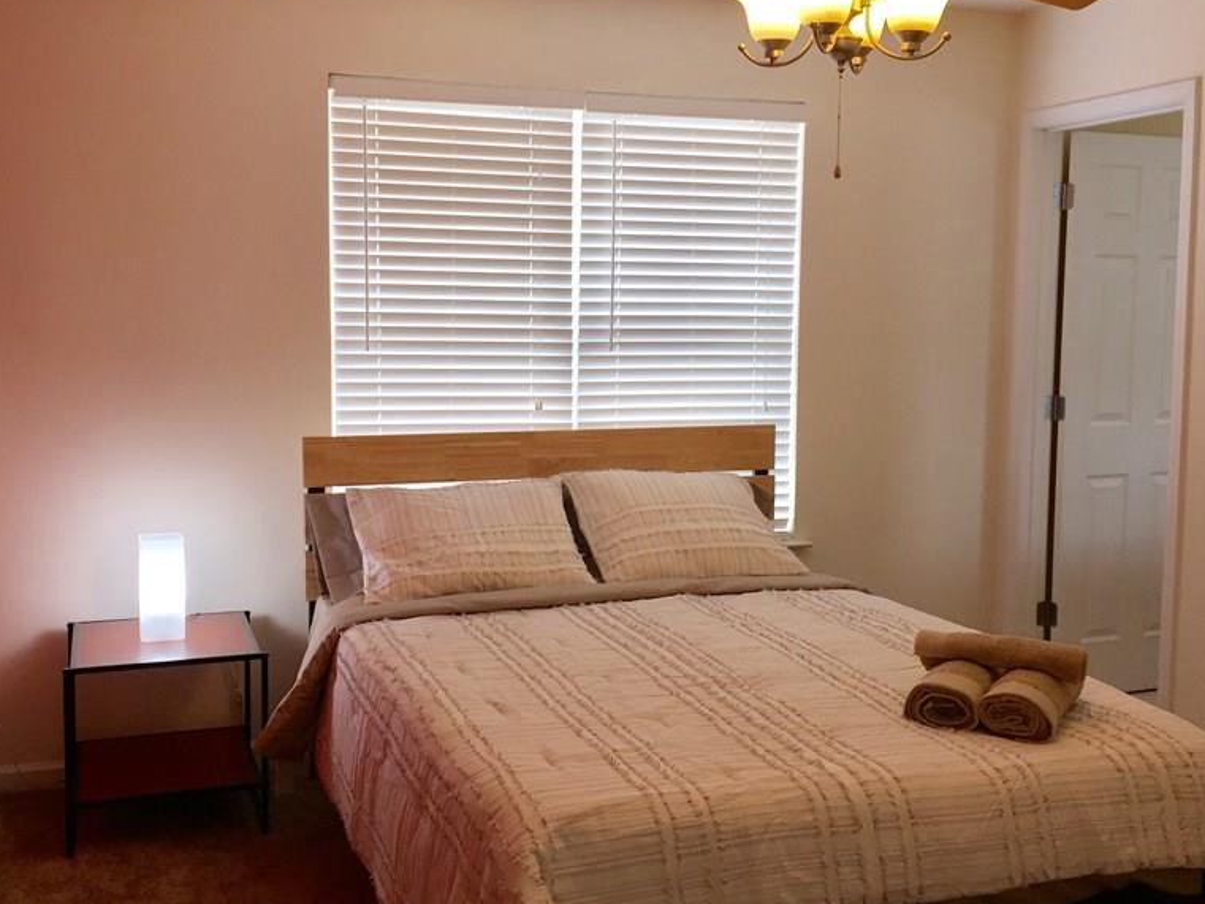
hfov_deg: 47.8
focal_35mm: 39
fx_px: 1358
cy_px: 435
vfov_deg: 36.8
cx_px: 584
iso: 32
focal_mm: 4.15
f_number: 2.2
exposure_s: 1/62
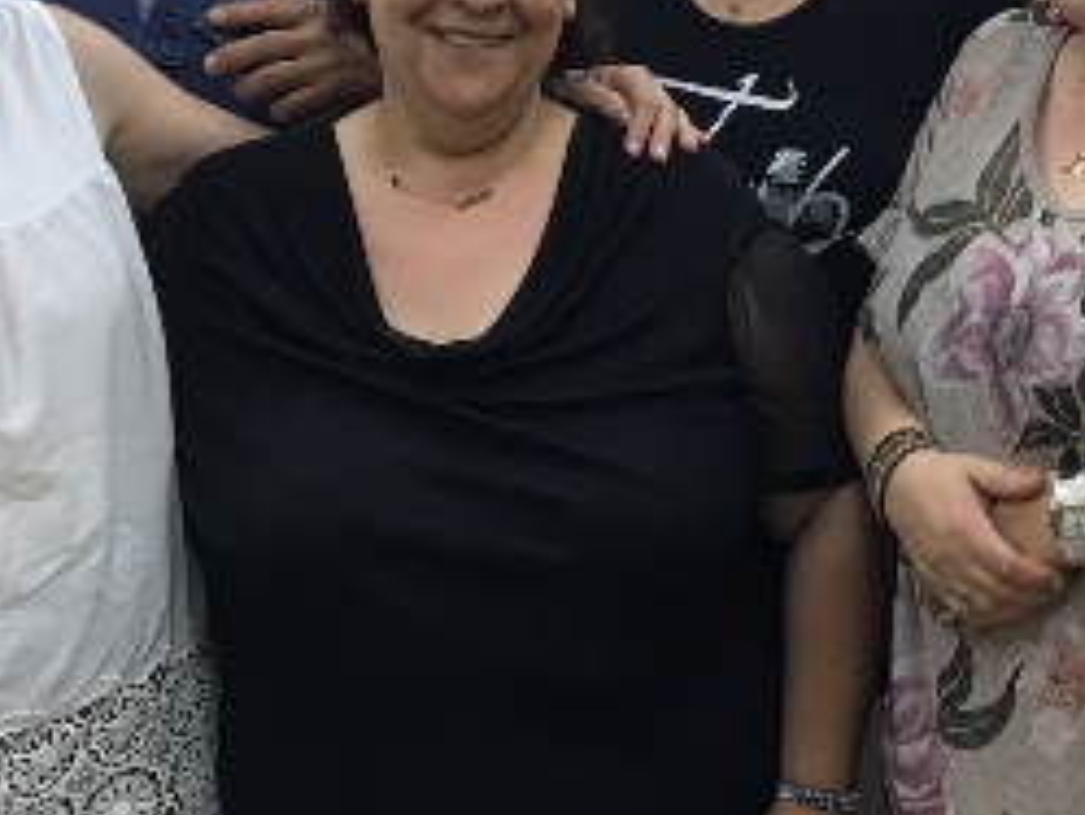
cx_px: 793
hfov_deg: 20.9
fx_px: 2916
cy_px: 65
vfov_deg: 15.7
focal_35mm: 93
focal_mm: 4.15
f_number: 2.2
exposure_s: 1/17
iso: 32
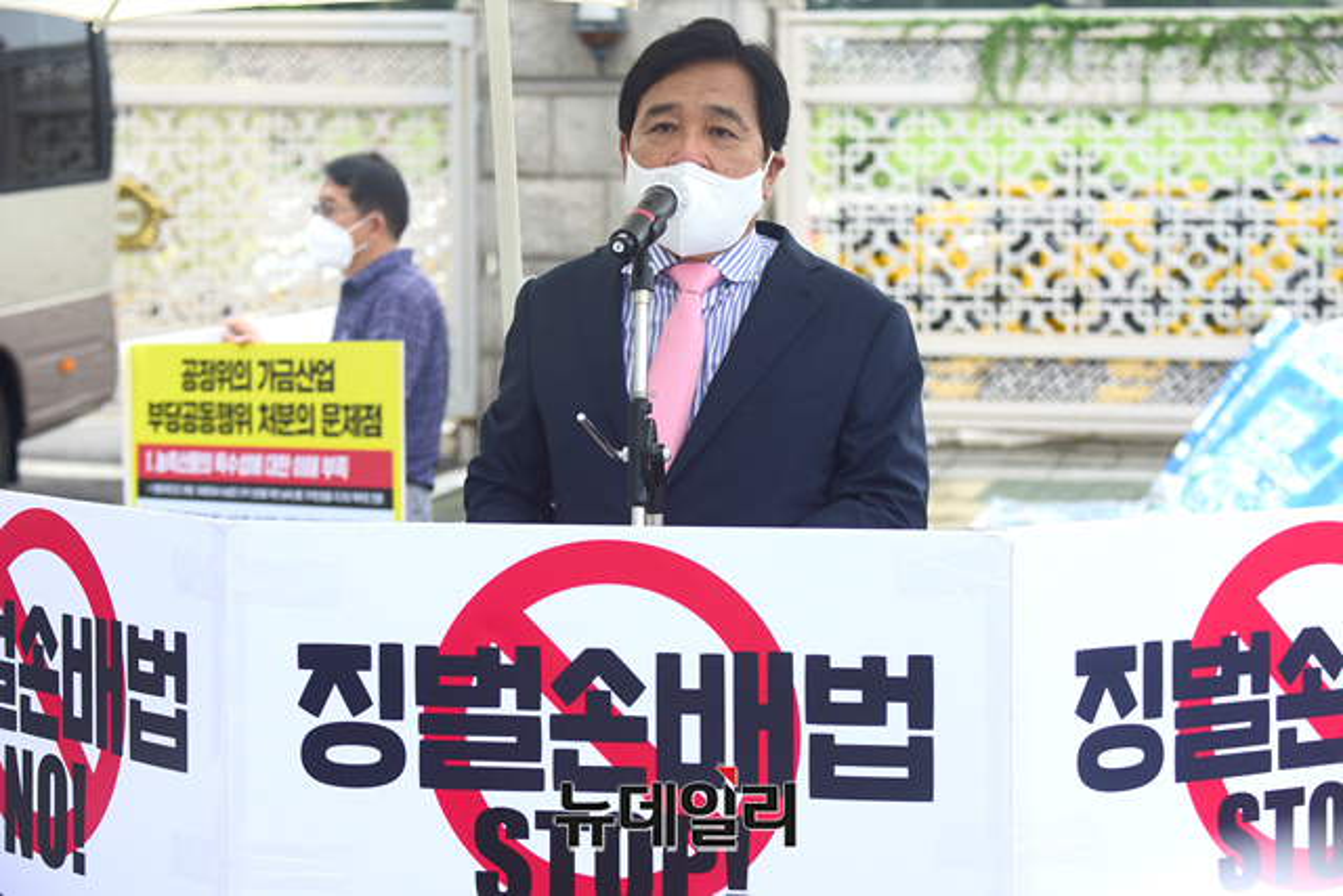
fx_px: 3657
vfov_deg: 14.0
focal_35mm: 98
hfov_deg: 20.8
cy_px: 448
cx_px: 672
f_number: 6.3
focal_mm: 98
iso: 200
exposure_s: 1/250
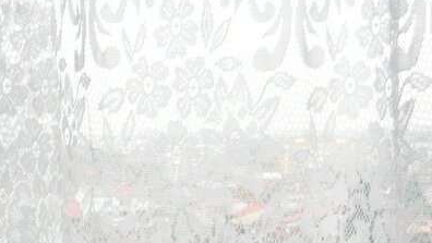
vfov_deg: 10.8
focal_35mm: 109
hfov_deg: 18.5
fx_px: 1249
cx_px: -100
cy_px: 323
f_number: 2.8
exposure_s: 1/30
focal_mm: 5.5
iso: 100
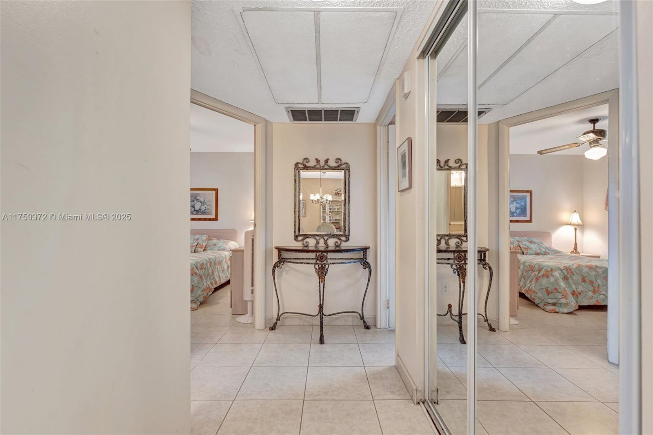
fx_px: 294
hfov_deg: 96.0
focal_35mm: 16
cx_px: 326
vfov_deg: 73.0
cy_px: 218
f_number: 8
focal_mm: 16.2
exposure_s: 1/3.33
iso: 500
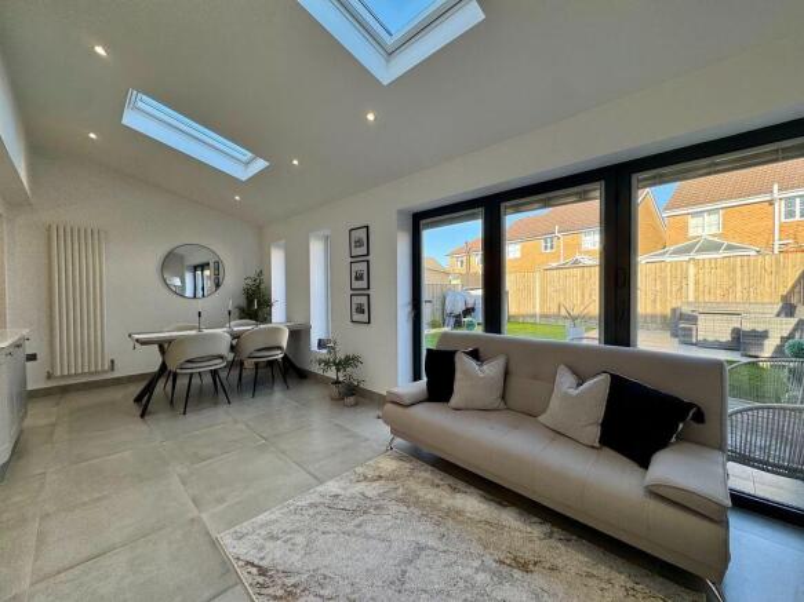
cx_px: 402
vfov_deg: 85.7
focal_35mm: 14
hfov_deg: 102.1
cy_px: 301
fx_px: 325
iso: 40
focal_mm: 2.22
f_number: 2.2
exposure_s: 1/151
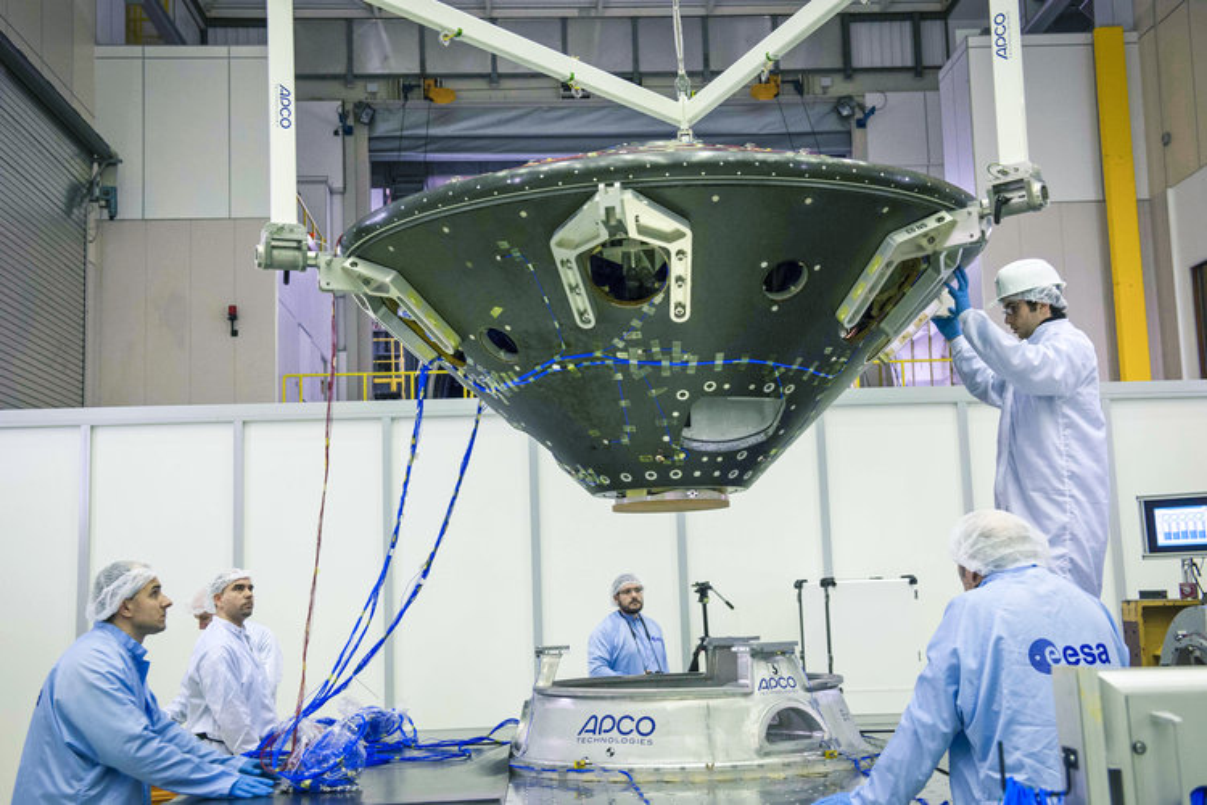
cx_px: 604
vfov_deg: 30.5
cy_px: 402
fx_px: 1475
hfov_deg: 44.5
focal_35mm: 44
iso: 1600
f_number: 7.1
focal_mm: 44
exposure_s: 1/60
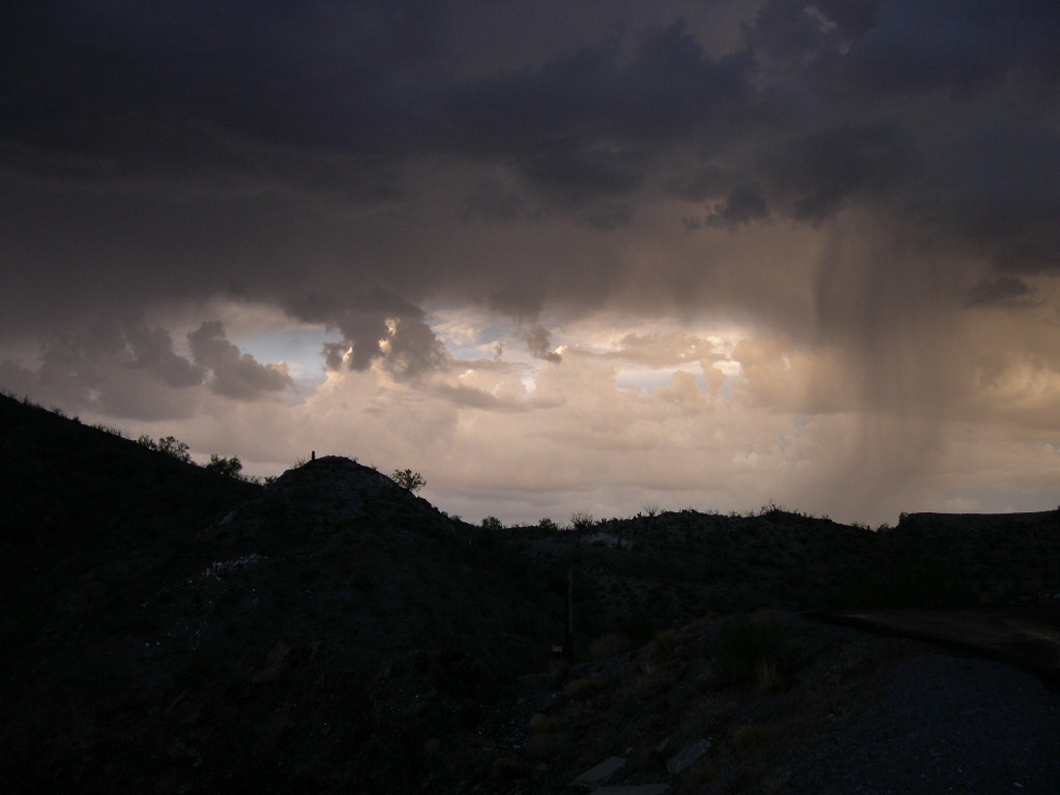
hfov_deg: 49.0
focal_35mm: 38
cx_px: 530
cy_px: 398
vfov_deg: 37.7
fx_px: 1164
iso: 100
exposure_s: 1/105
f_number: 2.8
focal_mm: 8
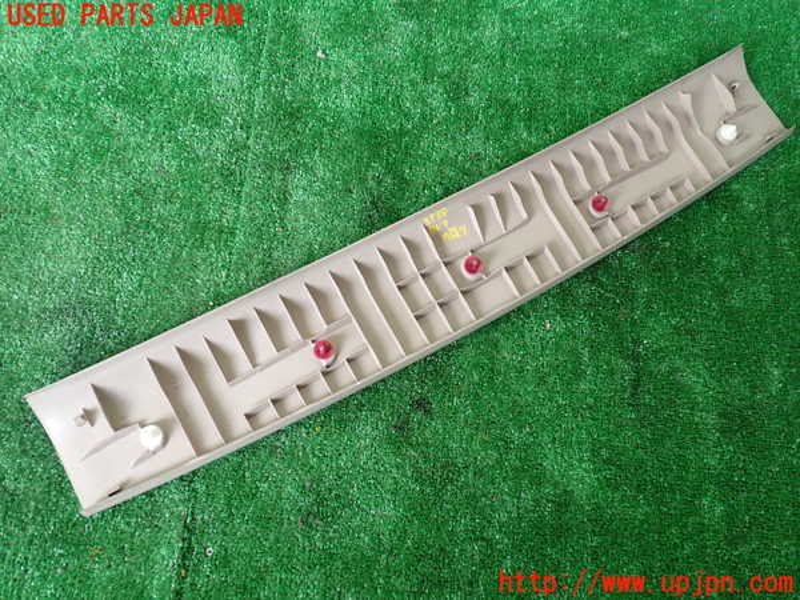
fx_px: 693
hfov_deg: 60.0
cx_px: 400
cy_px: 300
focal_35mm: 30
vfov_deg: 46.8
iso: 200
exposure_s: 1/40
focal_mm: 5.4
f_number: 2.3
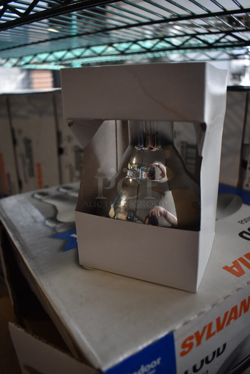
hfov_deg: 48.0
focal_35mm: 27
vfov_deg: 67.3
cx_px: 125
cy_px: 187
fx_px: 281
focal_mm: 18
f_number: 3.5
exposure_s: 1/250
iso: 800
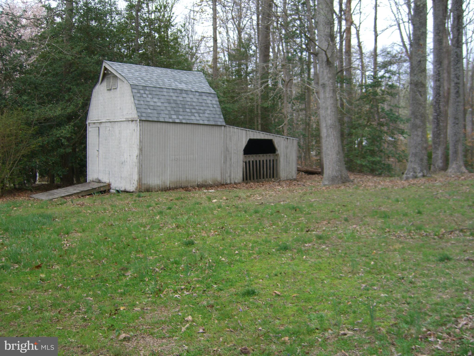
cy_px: 178
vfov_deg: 37.7
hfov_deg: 49.0
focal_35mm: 38
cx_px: 237
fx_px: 520
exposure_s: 1/80
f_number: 2.8
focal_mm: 7.9
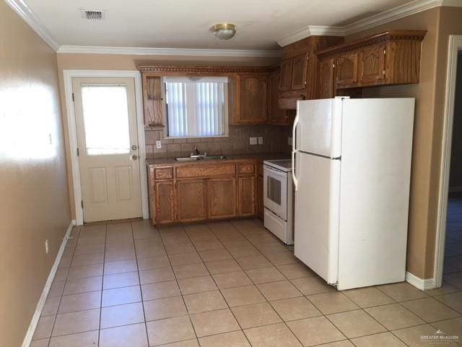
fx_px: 387
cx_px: 231
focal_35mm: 29
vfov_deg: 48.2
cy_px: 174
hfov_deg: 61.7
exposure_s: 1/15
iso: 25
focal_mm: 4.15
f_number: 2.2
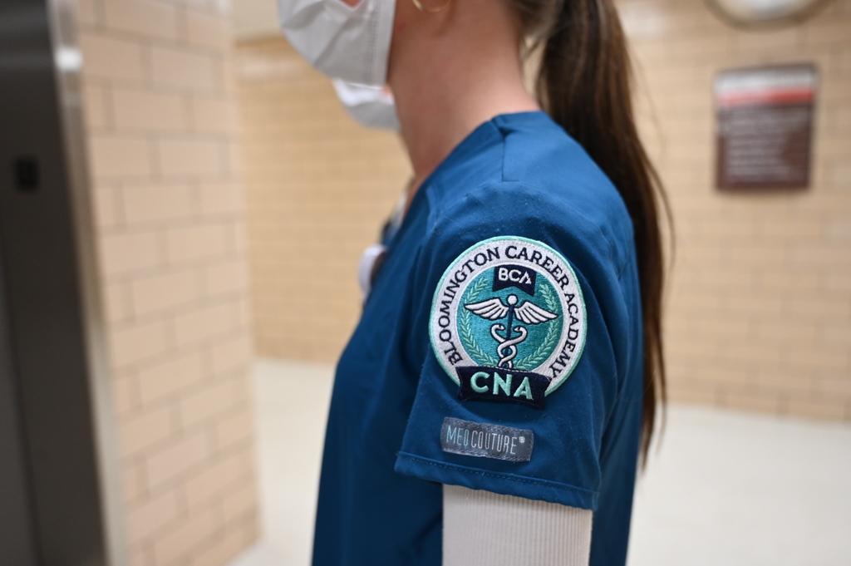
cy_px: 283
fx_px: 709
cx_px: 426
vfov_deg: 43.5
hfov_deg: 62.0
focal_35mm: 30
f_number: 4
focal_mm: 30
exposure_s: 1/125
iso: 1400
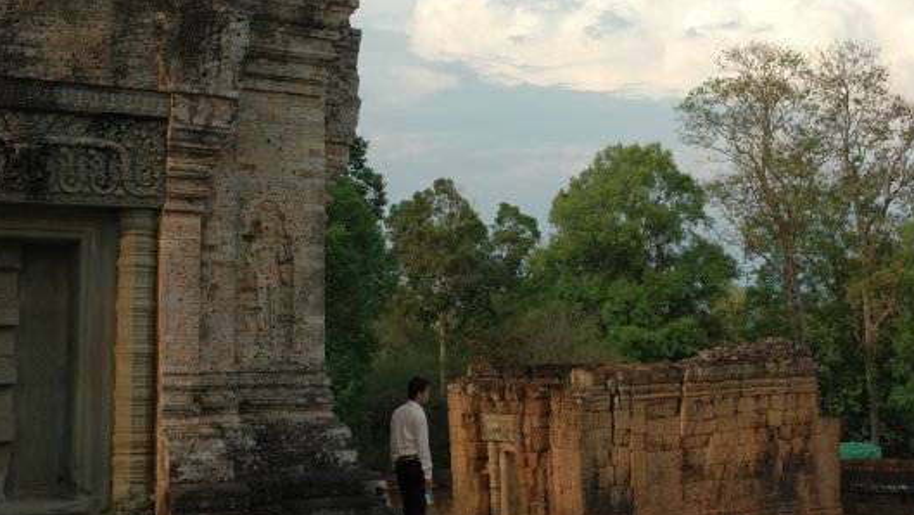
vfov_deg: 20.8
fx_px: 1399
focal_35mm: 58
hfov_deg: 36.0
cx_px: 558
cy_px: 204
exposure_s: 1/200
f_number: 7.1
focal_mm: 27
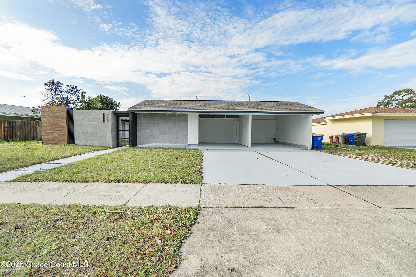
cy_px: 138
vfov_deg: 77.3
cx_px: 208
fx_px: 173
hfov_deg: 100.4
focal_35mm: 15
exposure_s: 1/800
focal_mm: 10
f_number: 4
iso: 100
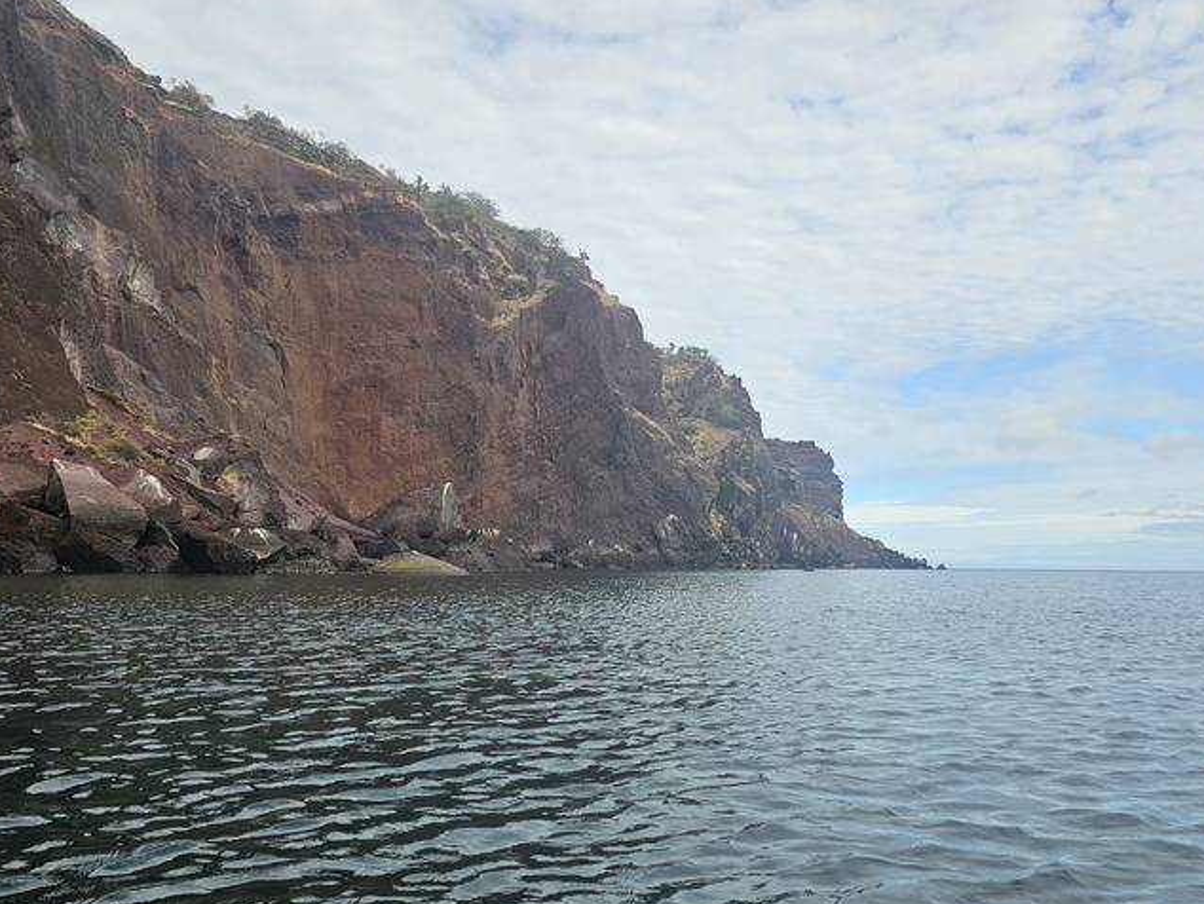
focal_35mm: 29
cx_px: 621
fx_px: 1009
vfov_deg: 47.9
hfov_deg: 61.6
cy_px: 555
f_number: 1.7
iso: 10
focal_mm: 6.3
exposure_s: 1/694
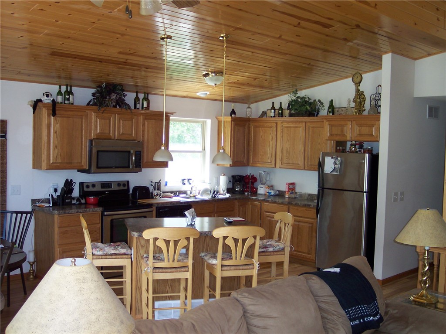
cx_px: 223
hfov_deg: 49.0
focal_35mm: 38
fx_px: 489
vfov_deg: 37.7
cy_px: 167
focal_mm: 8
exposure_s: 1/30
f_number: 2.8
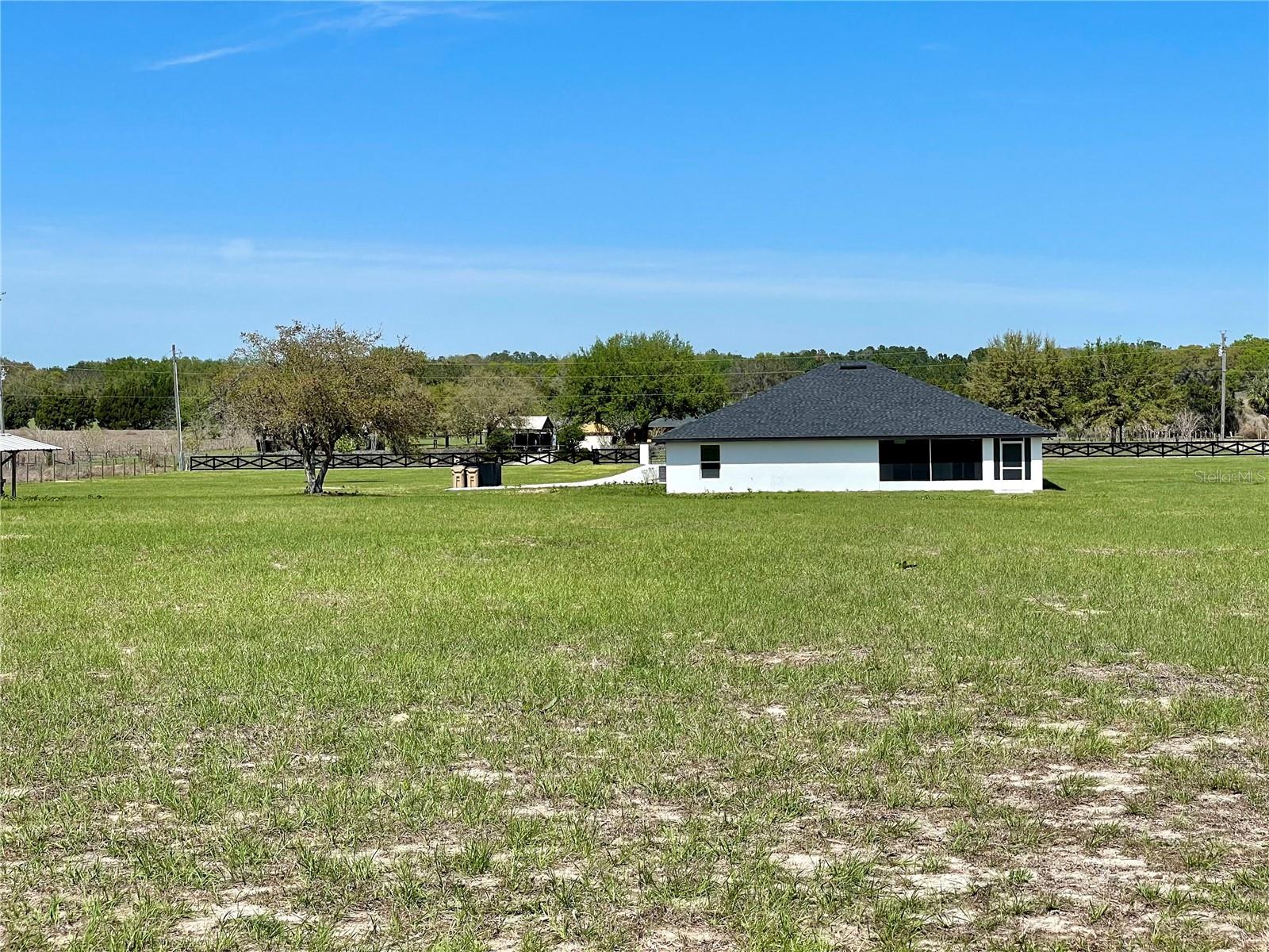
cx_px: 634
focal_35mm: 64
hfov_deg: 30.3
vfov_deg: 22.9
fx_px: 2346
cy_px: 476
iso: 20
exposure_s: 1/1754
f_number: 2.2
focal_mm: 7.5
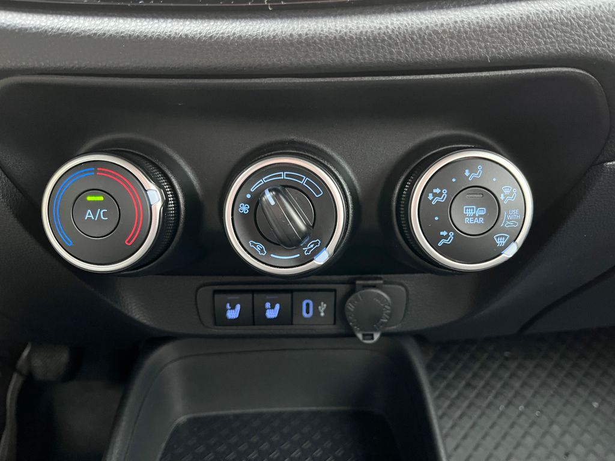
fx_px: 462
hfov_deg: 67.3
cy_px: 230
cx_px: 308
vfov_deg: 53.1
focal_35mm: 26
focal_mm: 5.1
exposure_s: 1/31
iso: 640
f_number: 1.6
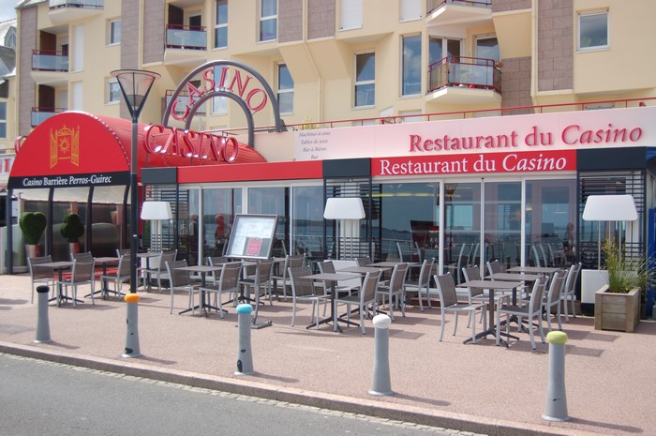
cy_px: 218
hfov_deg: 49.6
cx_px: 328
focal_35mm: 39
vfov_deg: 34.1
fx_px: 710
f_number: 4
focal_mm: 26
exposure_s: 1/1000
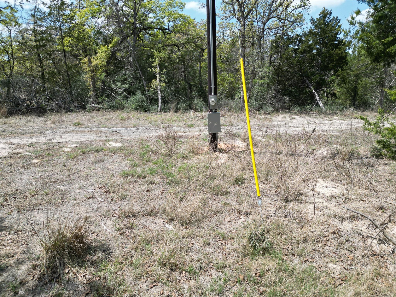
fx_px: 275
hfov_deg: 71.6
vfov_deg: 56.8
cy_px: 148
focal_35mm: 24
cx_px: 198
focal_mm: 6.72
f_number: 1.7
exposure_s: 1/2000
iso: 120
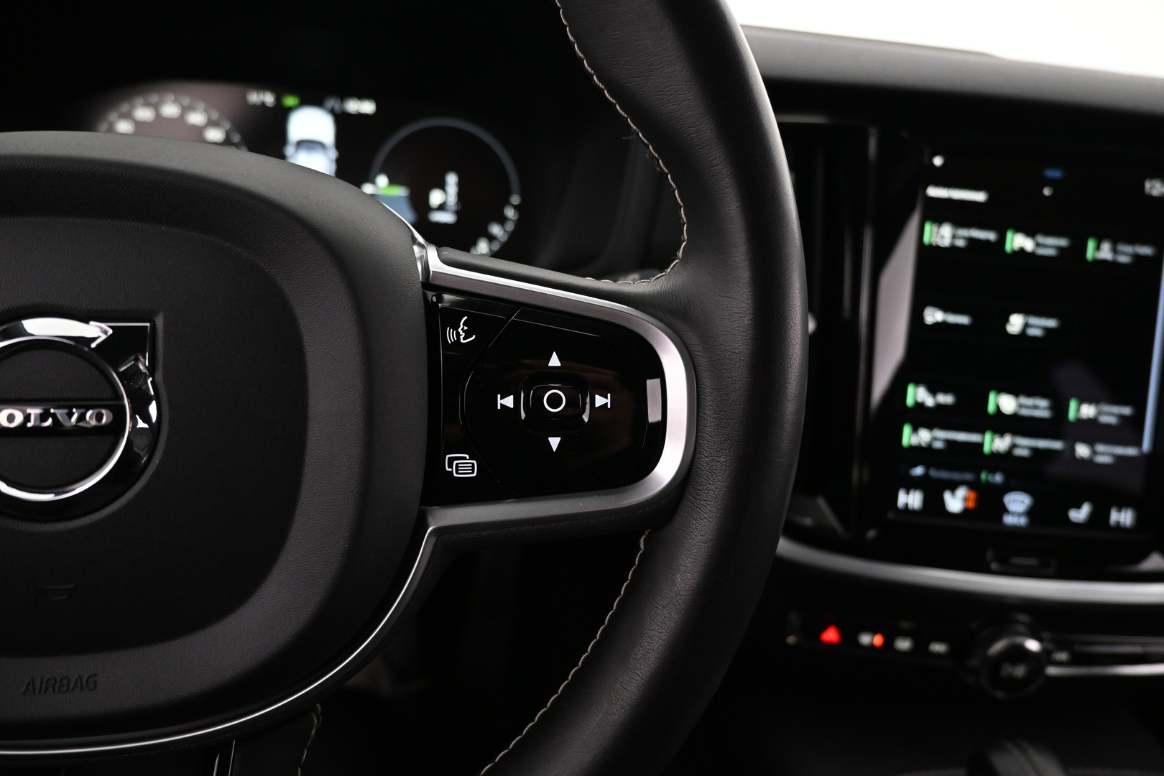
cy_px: 388
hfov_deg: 73.7
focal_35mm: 24
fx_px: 776
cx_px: 582
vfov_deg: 53.1
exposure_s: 1/25
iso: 1400
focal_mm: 16
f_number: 3.5
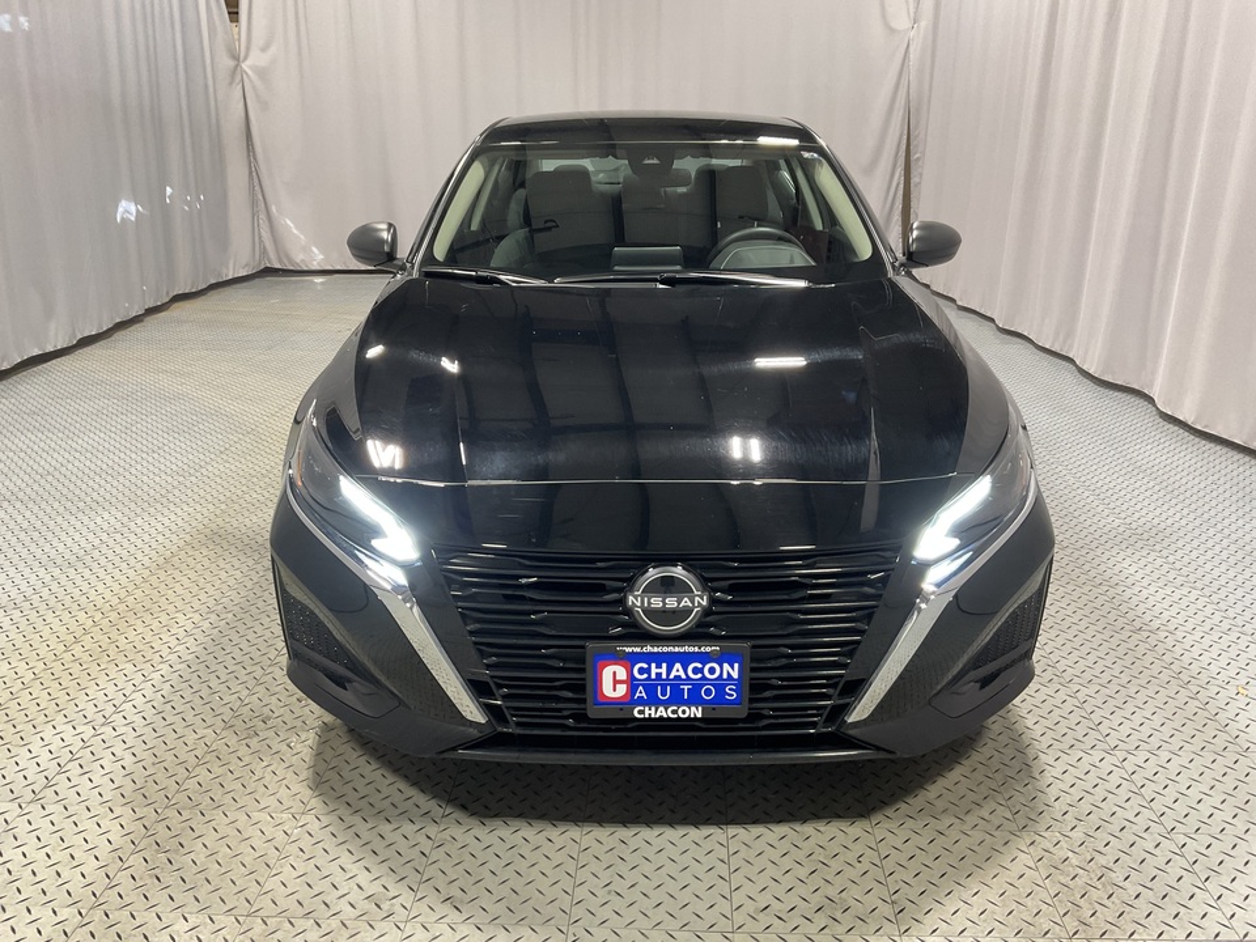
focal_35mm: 29
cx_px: 628
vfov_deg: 48.2
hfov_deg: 61.7
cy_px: 471
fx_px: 1052
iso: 80
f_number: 1.8
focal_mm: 3
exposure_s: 1/50
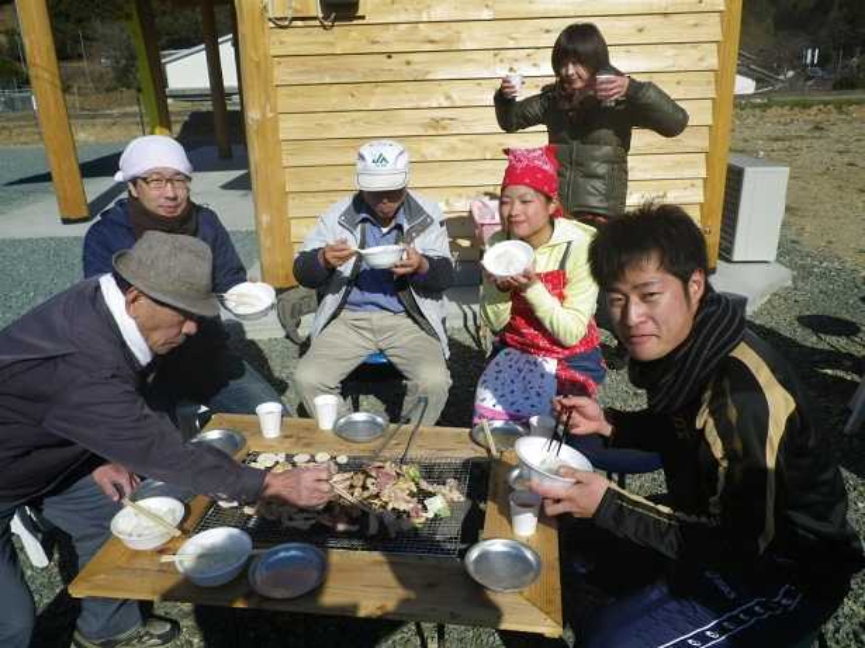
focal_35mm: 28
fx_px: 700
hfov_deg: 63.5
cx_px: 432
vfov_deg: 49.7
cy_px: 324
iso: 80
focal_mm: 5
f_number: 4.2
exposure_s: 1/1000
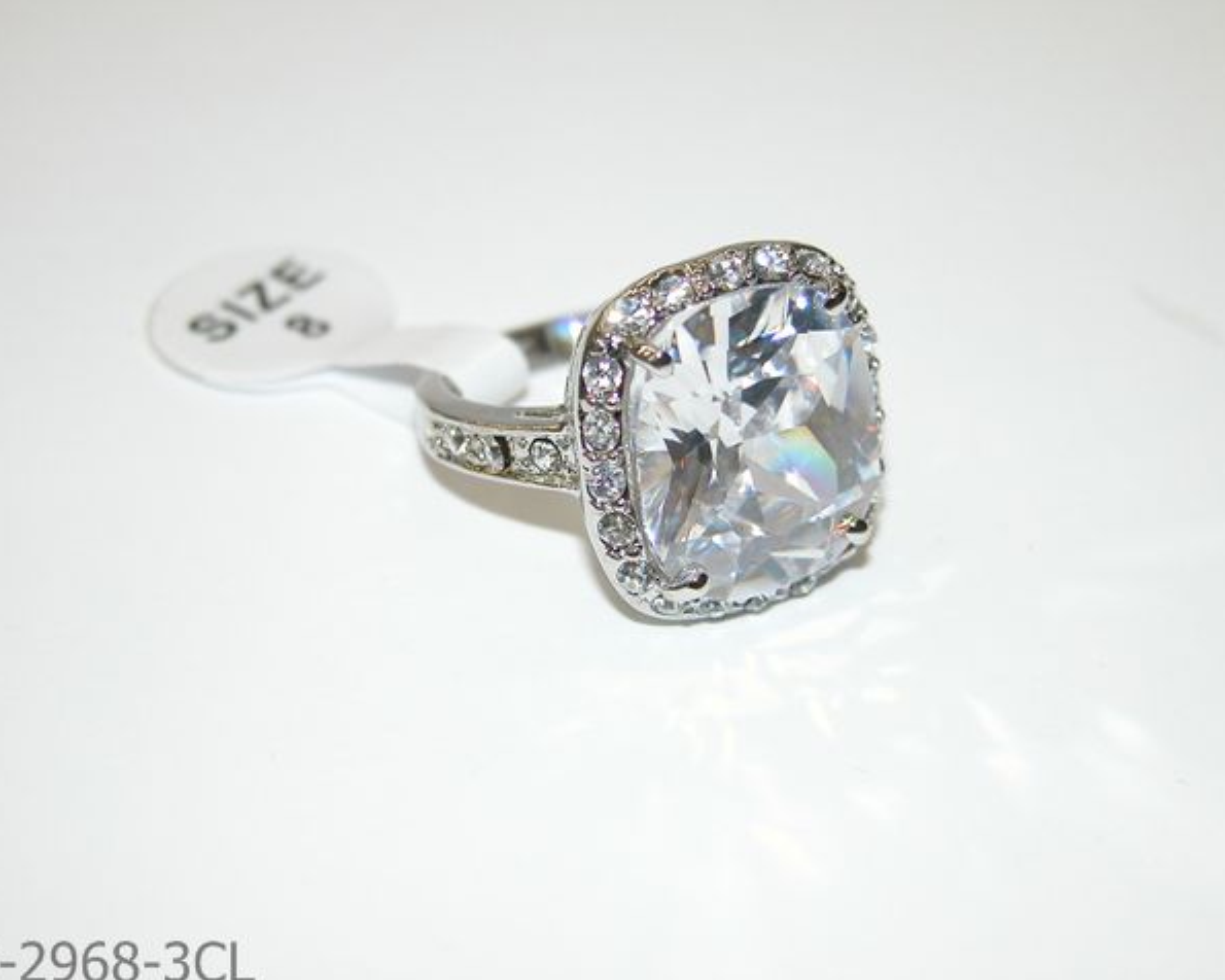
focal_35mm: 105
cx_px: 581
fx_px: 3807
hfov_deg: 18.3
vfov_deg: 14.7
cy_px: 490
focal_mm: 25.4
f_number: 3.6
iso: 100
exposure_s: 1/60.3
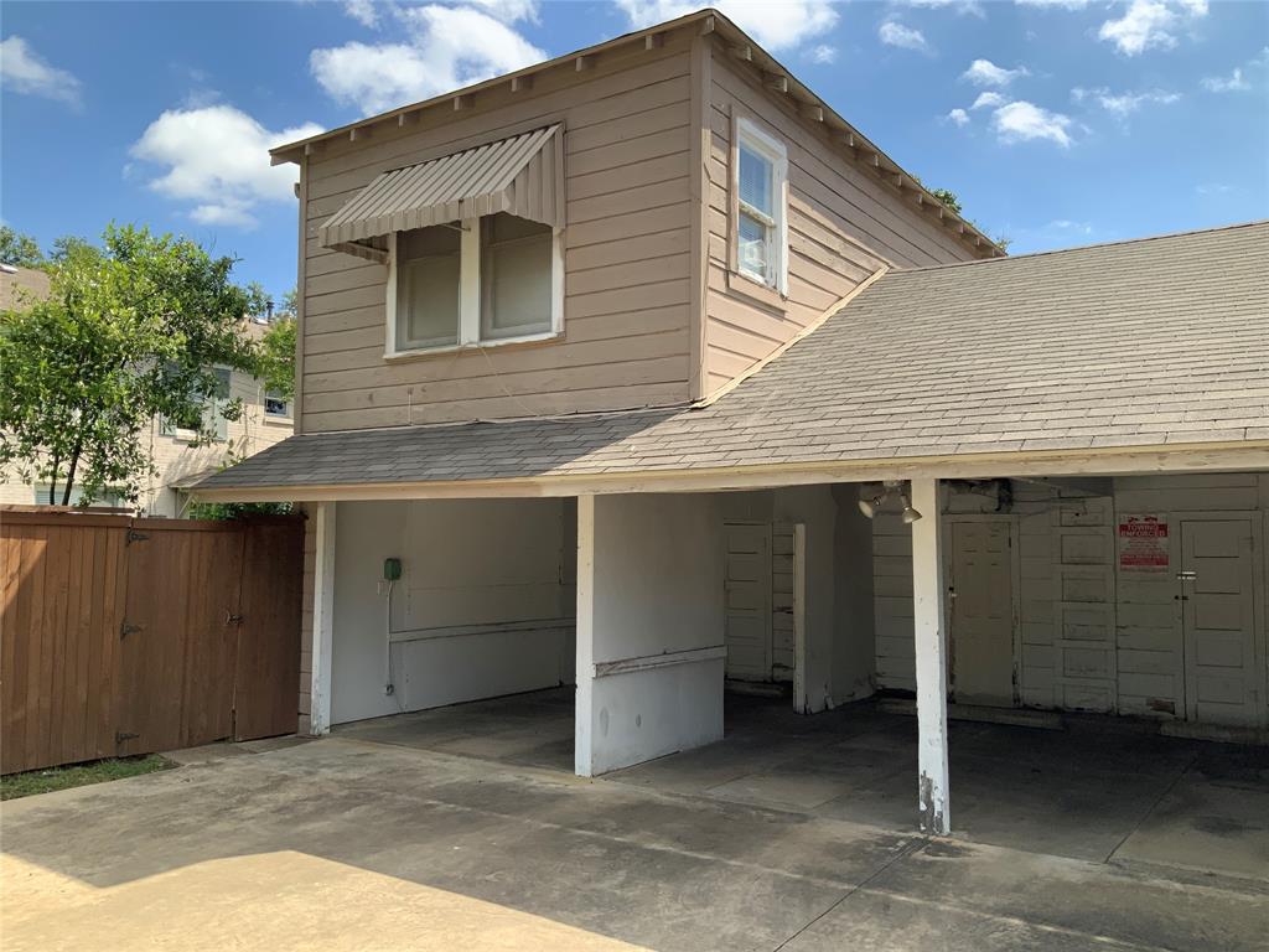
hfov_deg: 61.7
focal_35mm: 29
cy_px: 476
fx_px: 1063
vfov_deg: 48.2
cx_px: 634
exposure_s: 1/1076
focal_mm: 3
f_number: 1.8
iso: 16
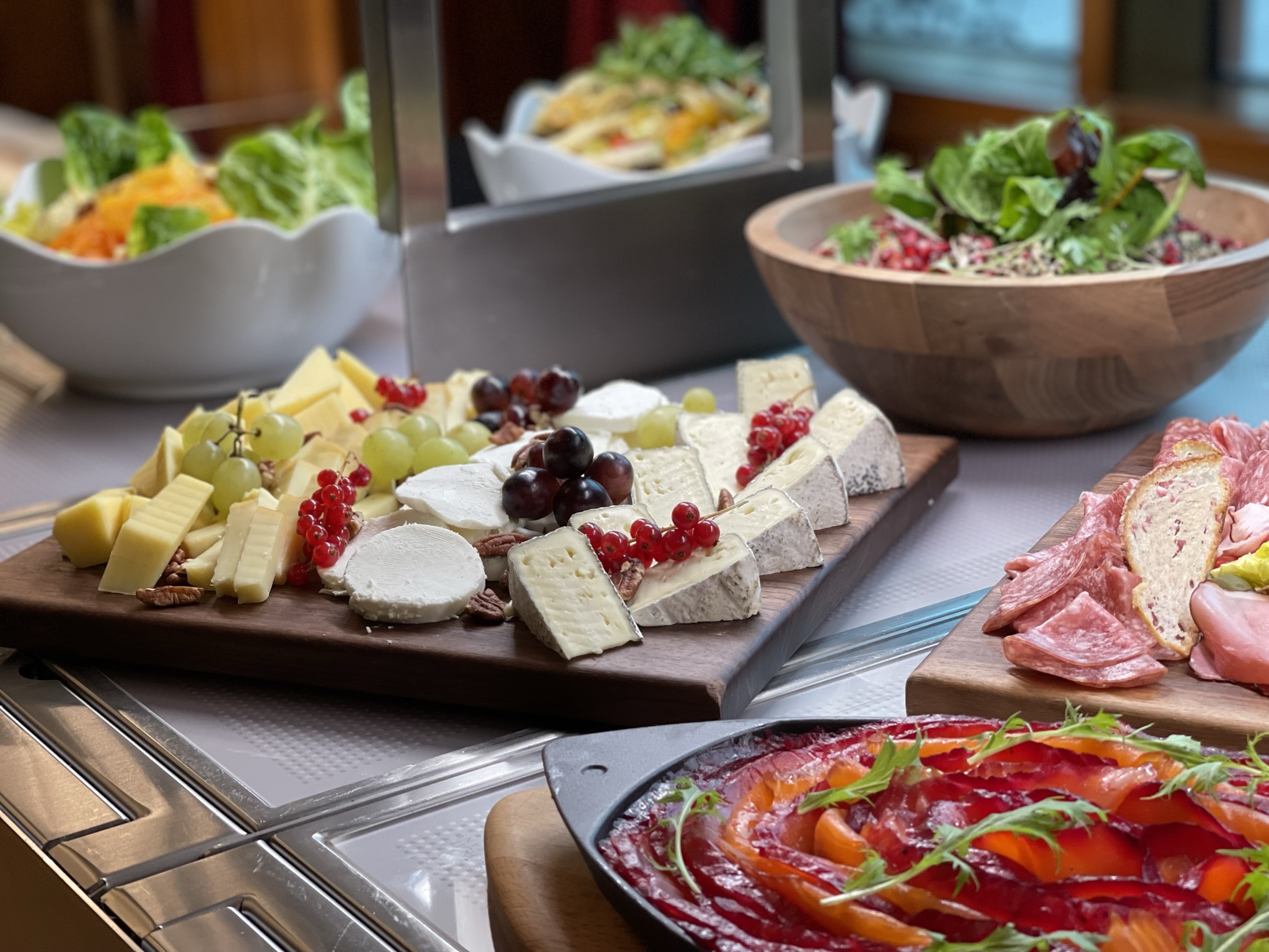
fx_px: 2346
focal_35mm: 64
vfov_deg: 22.9
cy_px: 476
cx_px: 634
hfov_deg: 30.3
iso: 160
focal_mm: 7.5
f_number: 2.2
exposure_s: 1/100
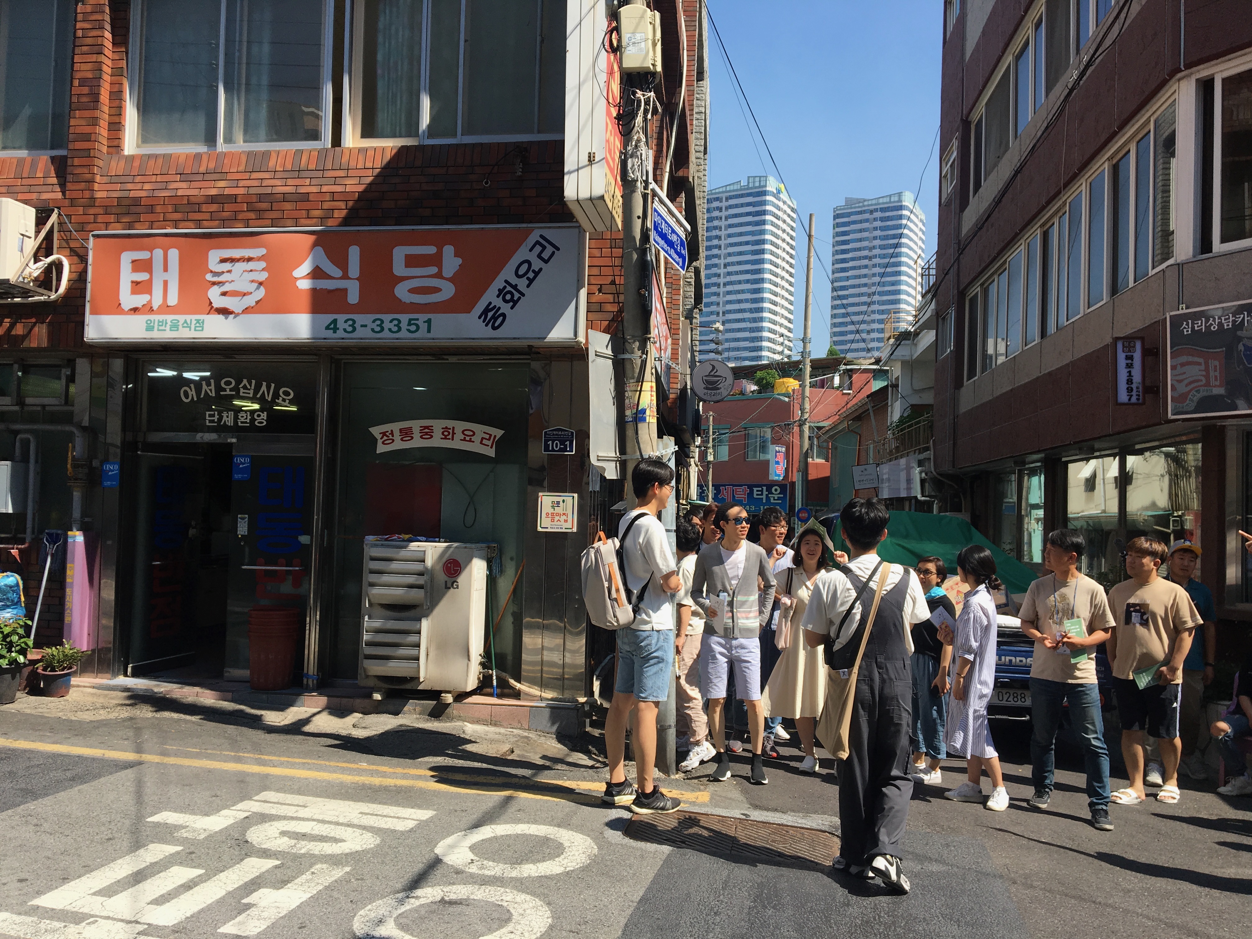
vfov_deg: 48.2
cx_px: 626
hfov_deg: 61.7
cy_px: 470
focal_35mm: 29
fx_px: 1049
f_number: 2.2
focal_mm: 4.15
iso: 25
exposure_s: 1/1202
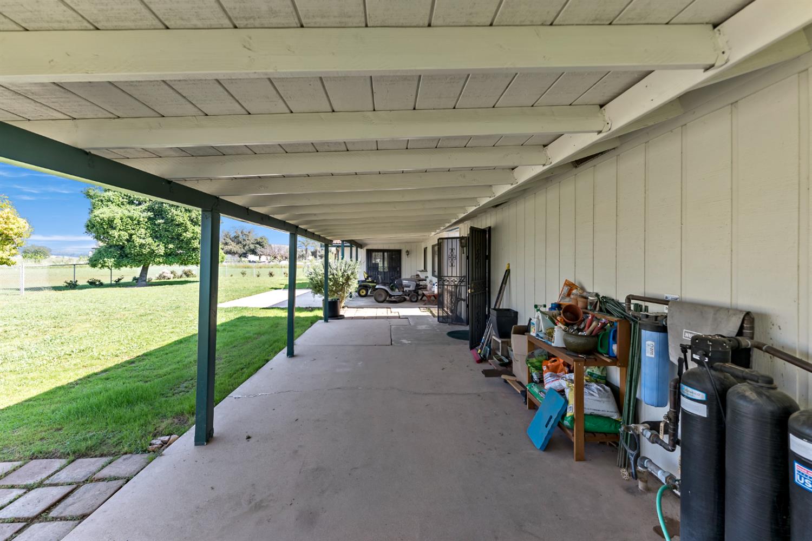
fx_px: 316
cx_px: 406
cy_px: 270
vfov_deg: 81.2
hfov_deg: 104.3
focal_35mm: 14
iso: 100
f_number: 4
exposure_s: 1/160
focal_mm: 14
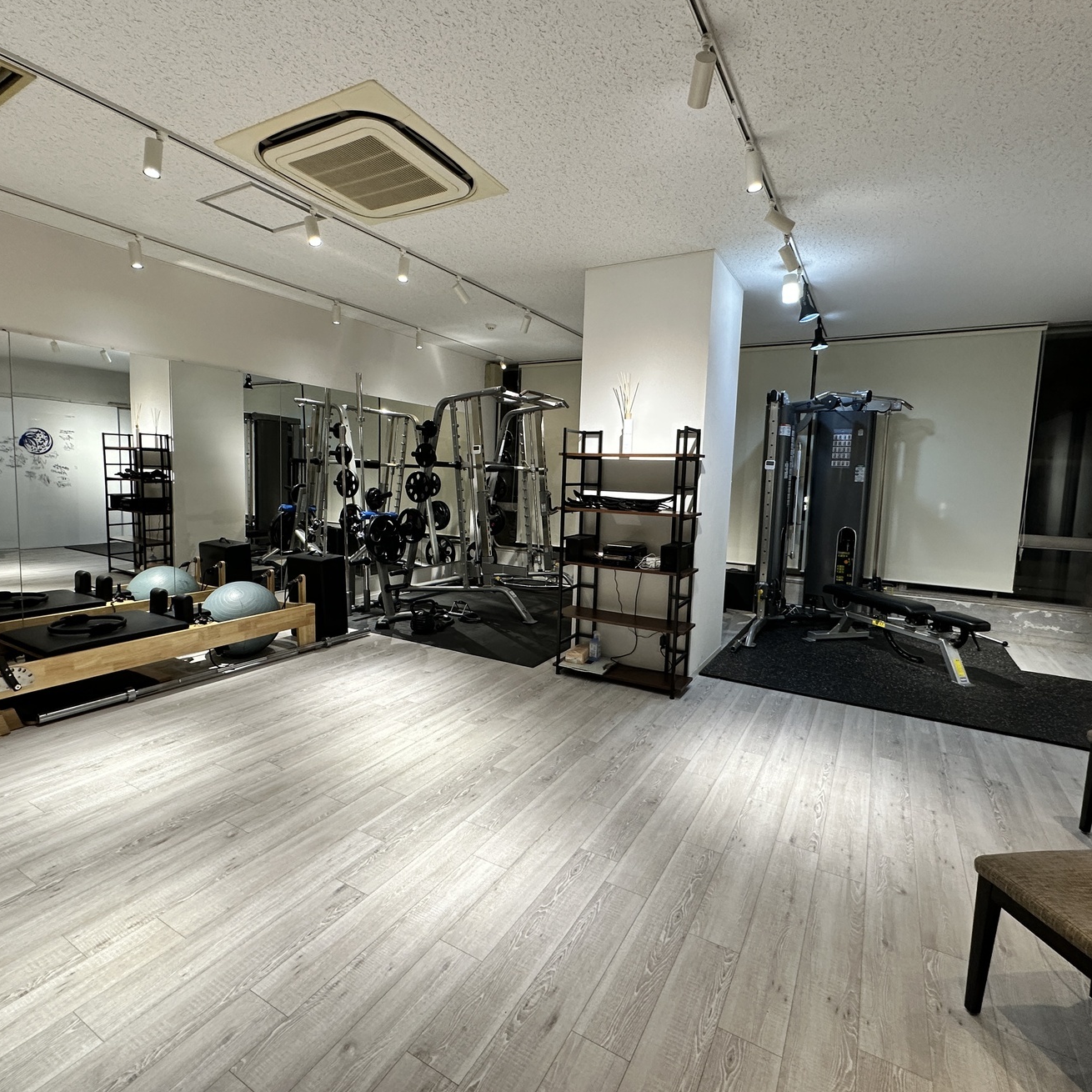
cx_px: 540
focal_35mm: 17
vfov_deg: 84.0
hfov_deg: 84.0
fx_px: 607
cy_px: 537
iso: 200
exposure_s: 1/100
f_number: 2.2
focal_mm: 2.22
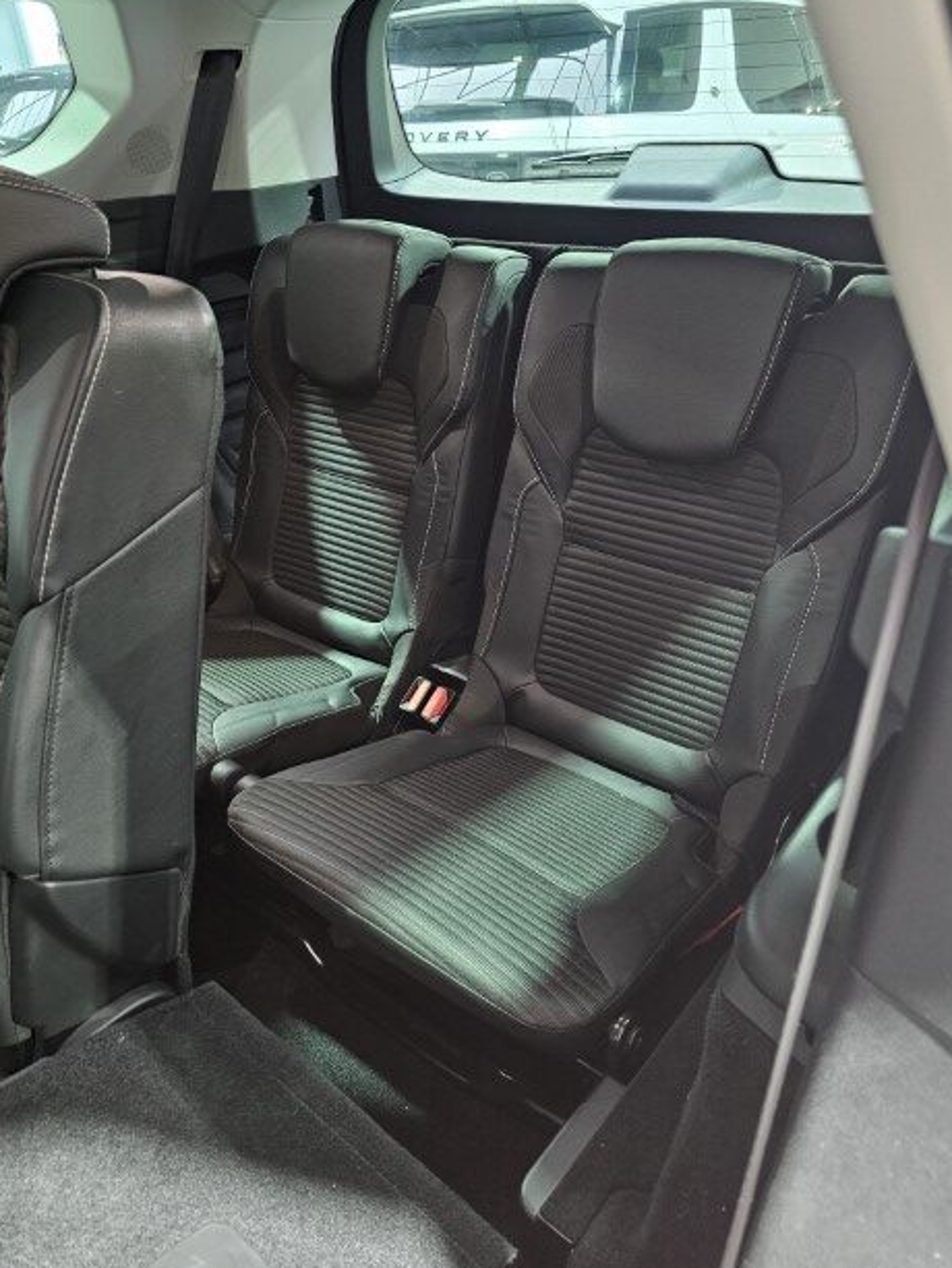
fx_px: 880
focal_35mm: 24
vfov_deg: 71.6
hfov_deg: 56.8
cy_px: 637
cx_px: 476
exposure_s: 1/25
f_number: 1.7
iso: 1000
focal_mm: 6.3
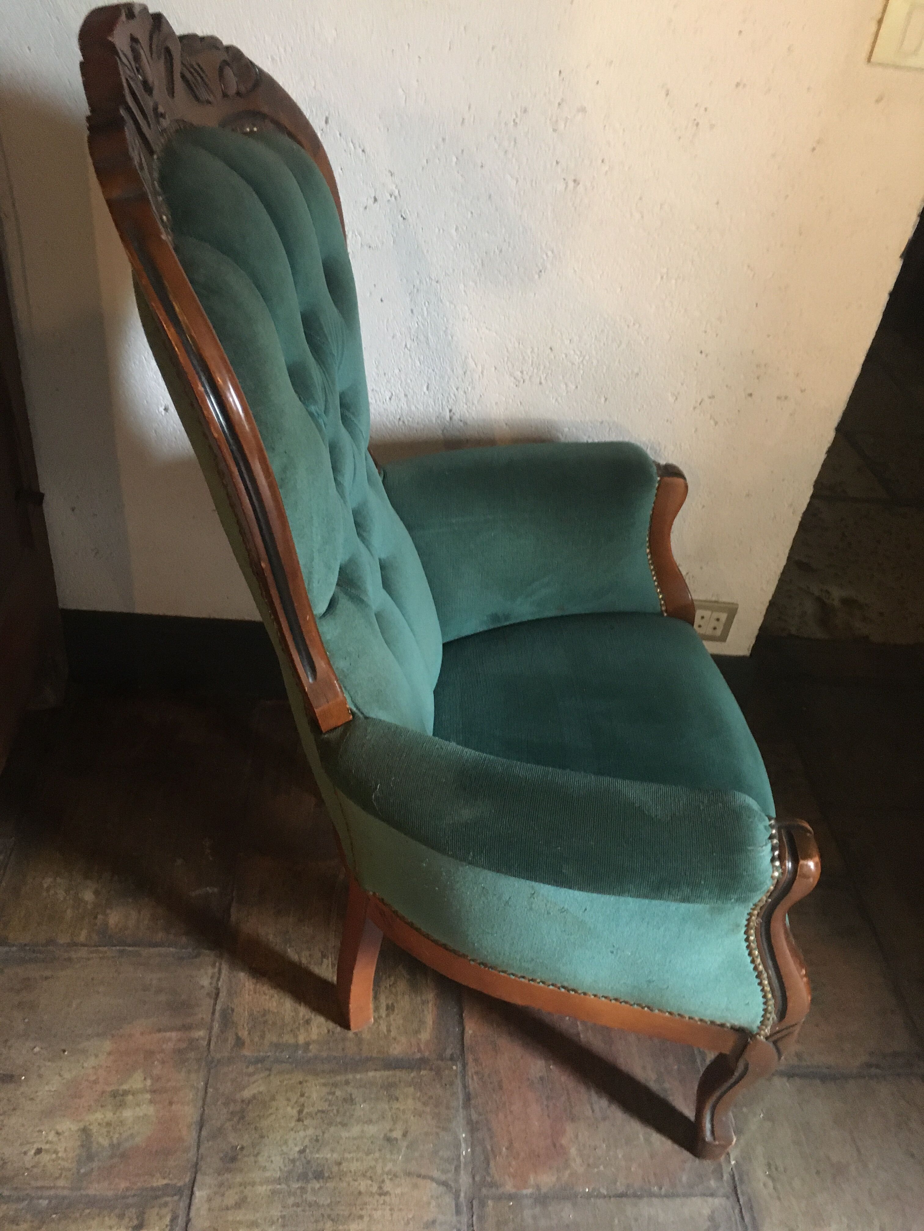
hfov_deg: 48.2
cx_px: 462
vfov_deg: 61.7
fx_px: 1032
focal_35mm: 29
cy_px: 616
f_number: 2.2
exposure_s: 1/17
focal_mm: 4.15
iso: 400
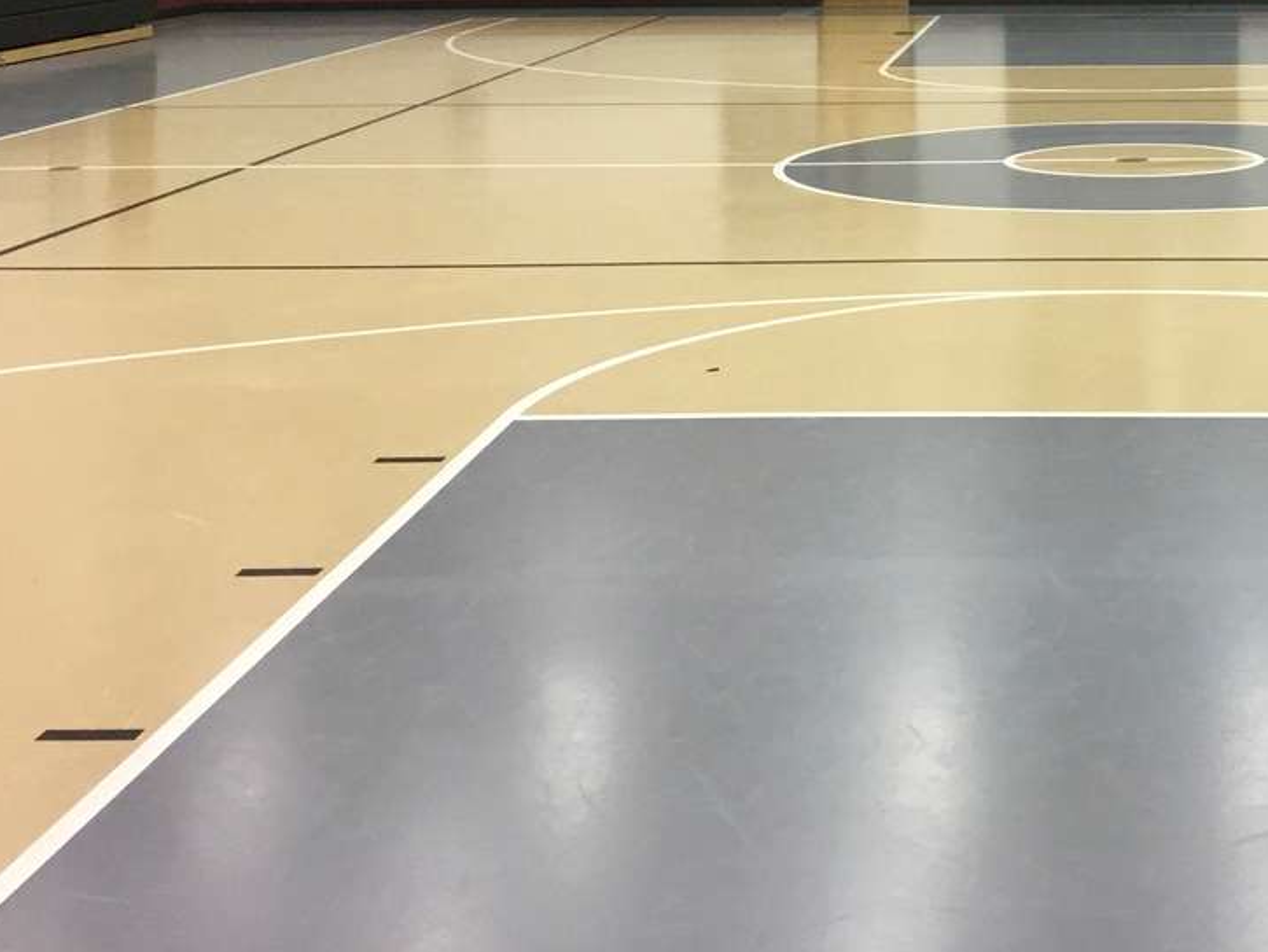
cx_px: 1053
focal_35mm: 64
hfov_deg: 29.4
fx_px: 2345
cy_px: -84
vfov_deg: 21.8
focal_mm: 4.15
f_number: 2.2
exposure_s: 1/30
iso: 40
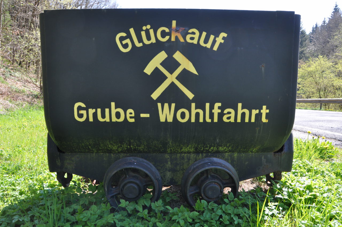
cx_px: 171
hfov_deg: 67.4
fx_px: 256
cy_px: 114
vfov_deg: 47.8
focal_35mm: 27
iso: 200
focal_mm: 18
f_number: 6.3
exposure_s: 1/160
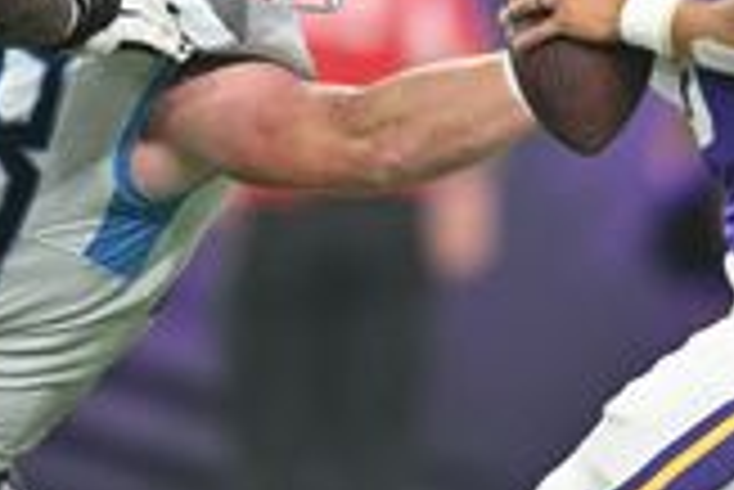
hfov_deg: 2.1
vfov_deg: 1.4
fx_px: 20019
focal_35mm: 981
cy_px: 38
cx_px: 401
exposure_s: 1/1250
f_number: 2.8
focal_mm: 400
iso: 2000
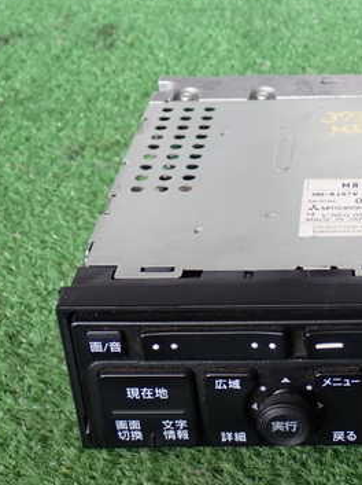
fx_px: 1118
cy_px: 256
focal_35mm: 80
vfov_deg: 24.4
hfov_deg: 17.9
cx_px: 373
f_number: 3.1
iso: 200
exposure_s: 1/50
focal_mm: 8.4
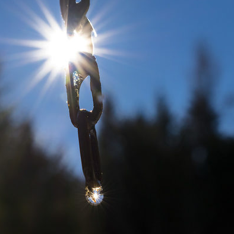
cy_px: 118
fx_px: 816
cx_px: 68
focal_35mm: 107
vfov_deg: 16.3
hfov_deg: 16.3
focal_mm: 55
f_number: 14
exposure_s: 1/1600
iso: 800
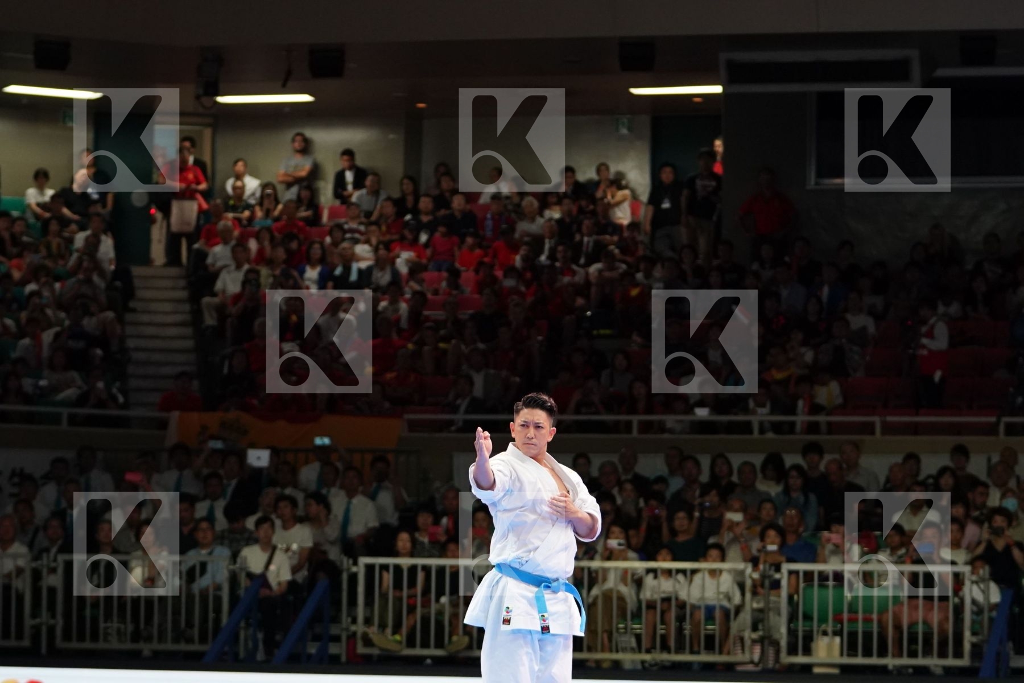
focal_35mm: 124
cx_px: 512
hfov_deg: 16.5
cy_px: 342
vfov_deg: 11.1
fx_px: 3527
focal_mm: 83
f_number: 2.8
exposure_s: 1/1000
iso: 2500
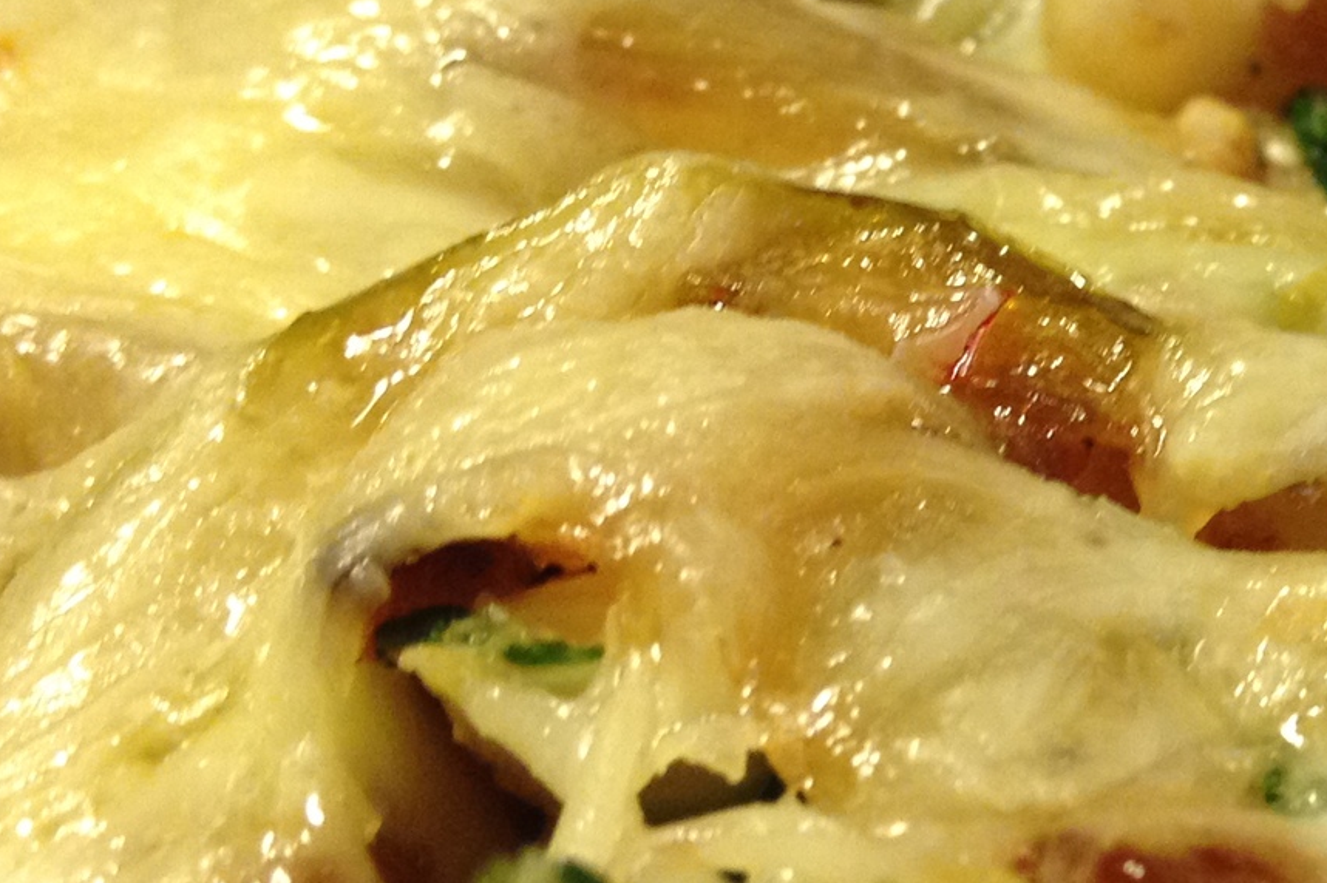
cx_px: 1576
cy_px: 435
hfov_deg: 18.3
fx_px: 3906
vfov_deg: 12.9
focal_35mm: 106
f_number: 2.4
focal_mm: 4.28
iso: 125
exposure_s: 1/20
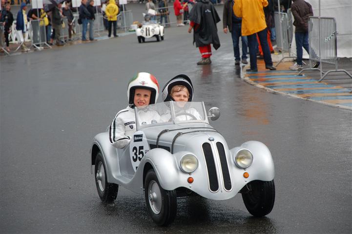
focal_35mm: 158
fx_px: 1539
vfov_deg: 8.7
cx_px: 176
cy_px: 117
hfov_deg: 13.0
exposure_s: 1/640
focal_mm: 105
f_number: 6.3
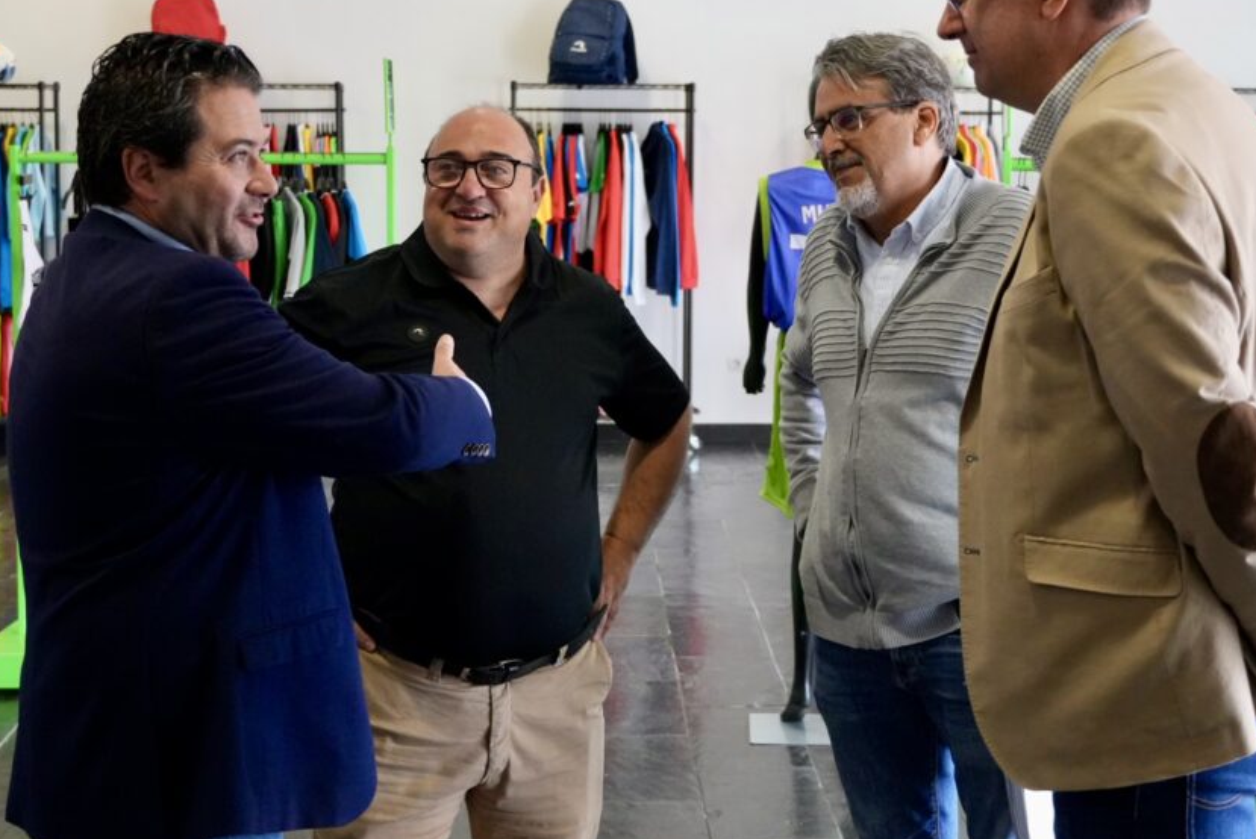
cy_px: 335
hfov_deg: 31.9
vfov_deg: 21.6
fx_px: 2199
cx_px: 635
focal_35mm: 63
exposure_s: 1/160
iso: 3200
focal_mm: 34
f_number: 4.5
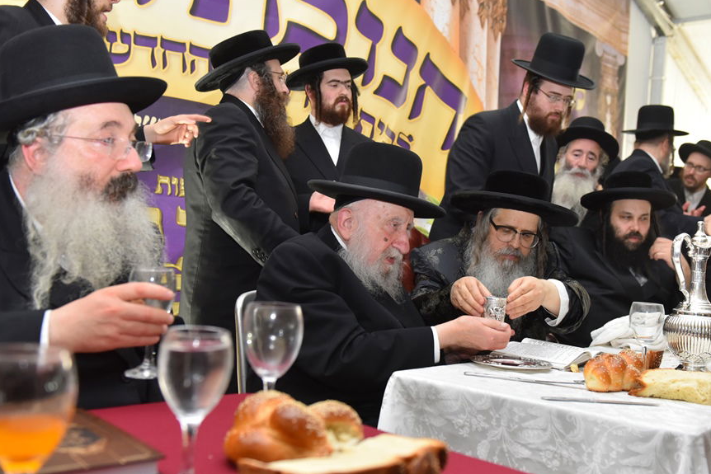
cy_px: 239
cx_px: 391
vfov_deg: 35.1
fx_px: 751
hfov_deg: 50.6
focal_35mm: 38
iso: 1600
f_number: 3.2
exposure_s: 1/80
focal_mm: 32
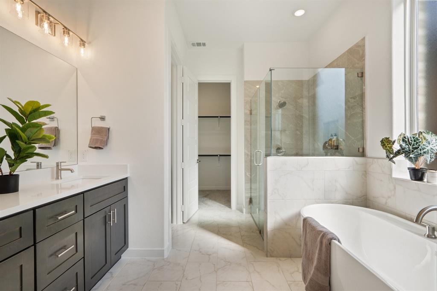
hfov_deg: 96.8
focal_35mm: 16
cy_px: 146
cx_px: 218
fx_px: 194
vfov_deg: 73.7
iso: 500
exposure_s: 1/20
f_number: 8
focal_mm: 16
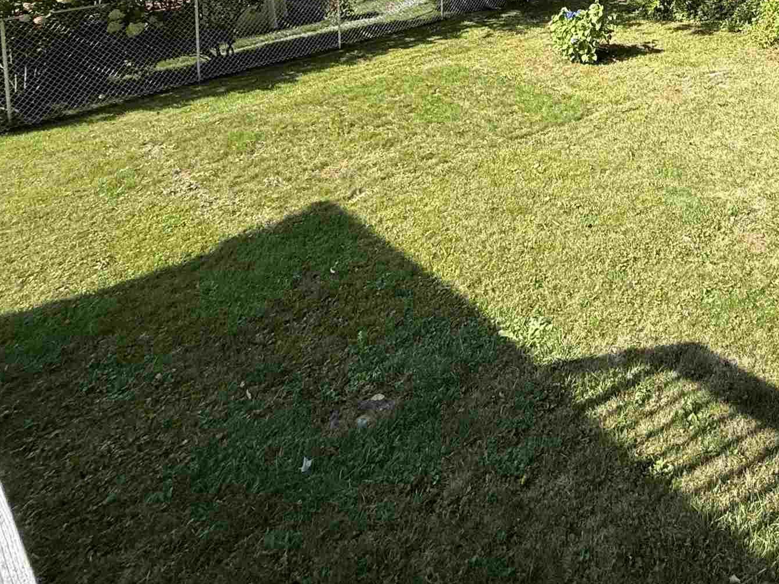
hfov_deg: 49.0
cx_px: 738
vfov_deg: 36.6
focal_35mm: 32
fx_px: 720
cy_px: -72
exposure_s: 1/554
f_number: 2.2
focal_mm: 2.22
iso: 50
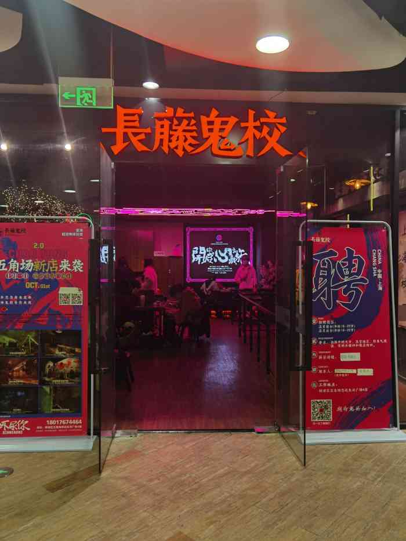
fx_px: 422
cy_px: 270
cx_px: 203
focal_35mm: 27
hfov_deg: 51.4
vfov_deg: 65.3
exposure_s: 1/114
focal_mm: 6.71
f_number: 1.9
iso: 50
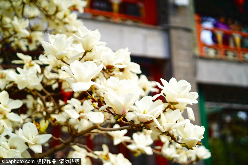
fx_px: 276
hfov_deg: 48.5
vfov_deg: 33.4
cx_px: 124
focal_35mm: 40
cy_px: 82
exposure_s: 1/3200
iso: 100
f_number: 2
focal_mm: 40
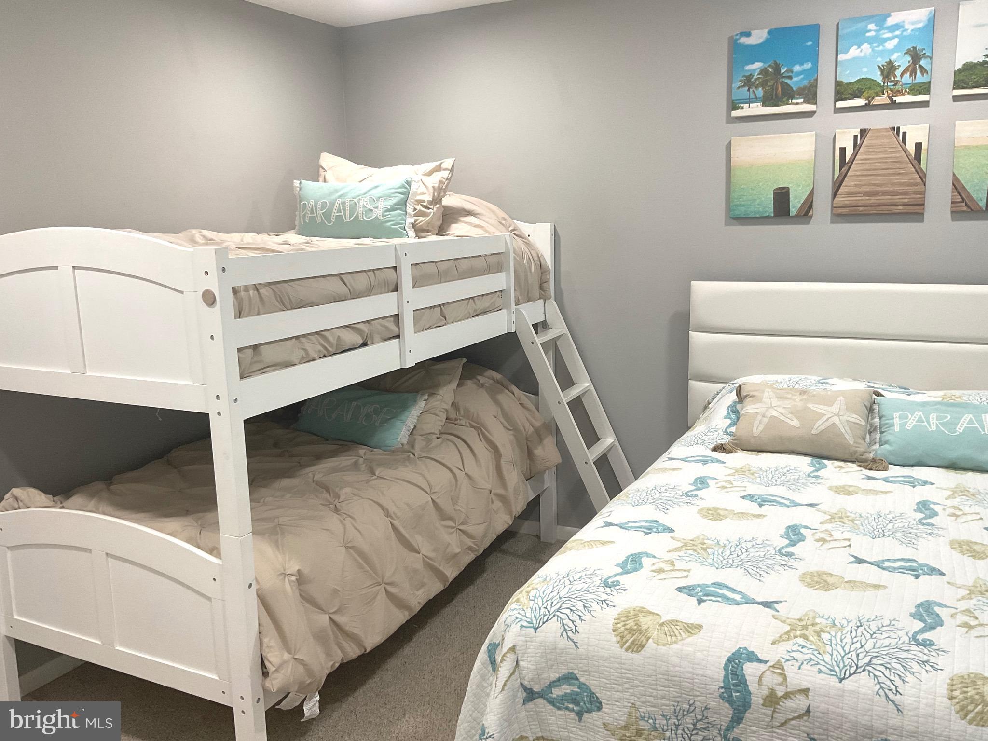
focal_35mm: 29
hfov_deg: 61.7
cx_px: 494
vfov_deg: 48.2
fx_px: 828
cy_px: 370
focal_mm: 3
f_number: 1.8
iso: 64
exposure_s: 1/60
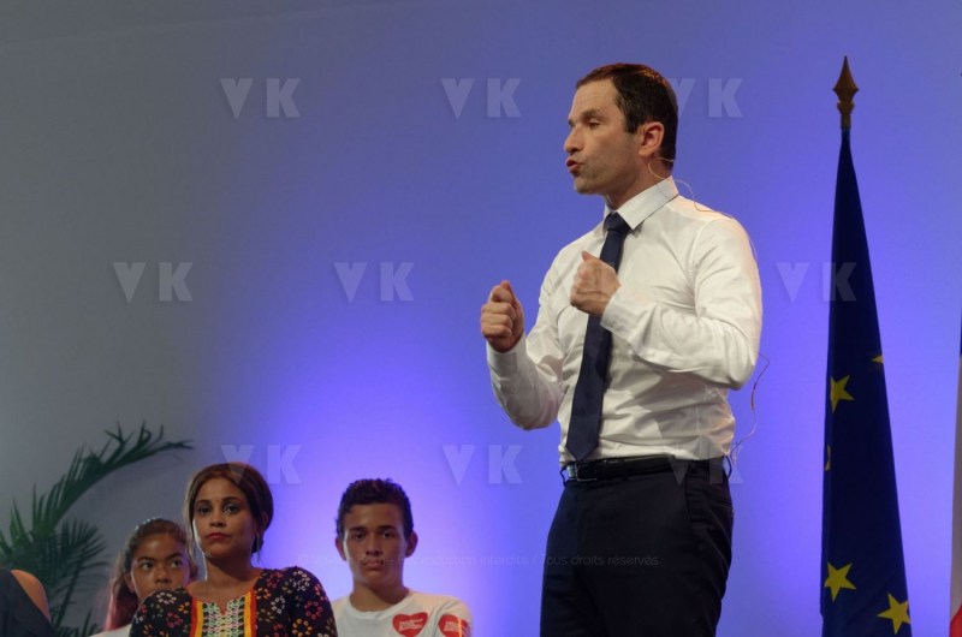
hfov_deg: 13.7
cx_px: 481
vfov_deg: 9.1
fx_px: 4000
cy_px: 318
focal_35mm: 150
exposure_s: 1/160
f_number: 5.6
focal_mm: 100
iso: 1000
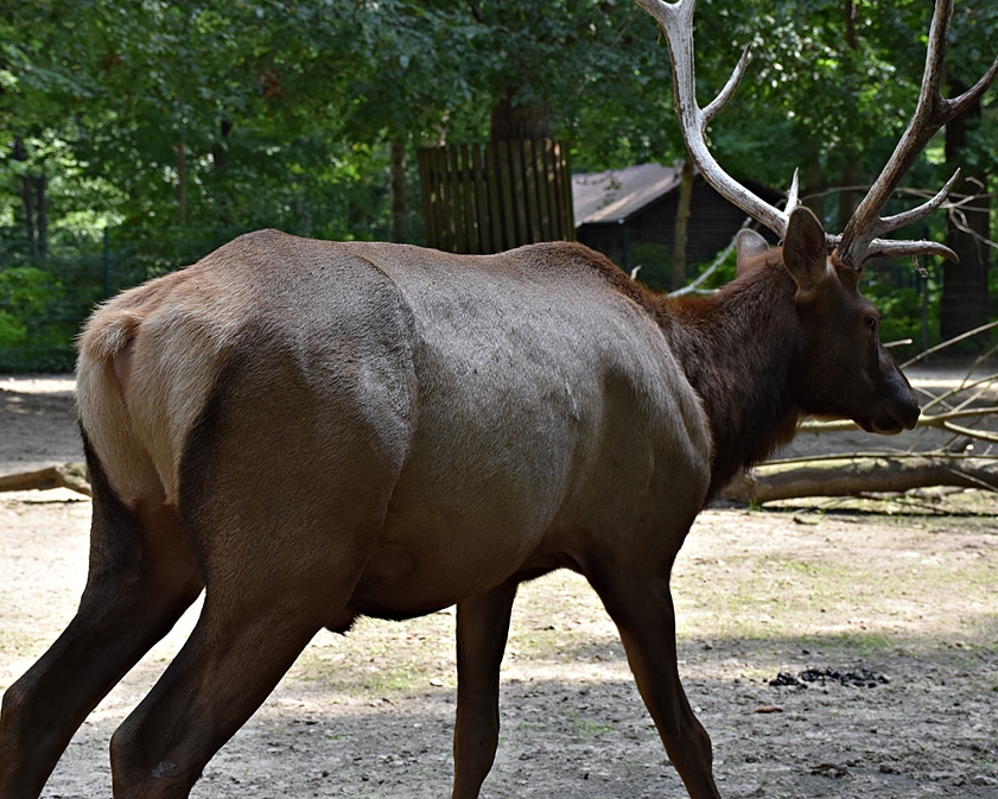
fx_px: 2127
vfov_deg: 21.3
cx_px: 519
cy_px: 396
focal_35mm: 72
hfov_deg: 26.4
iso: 400
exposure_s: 1/200
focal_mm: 42
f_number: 7.1
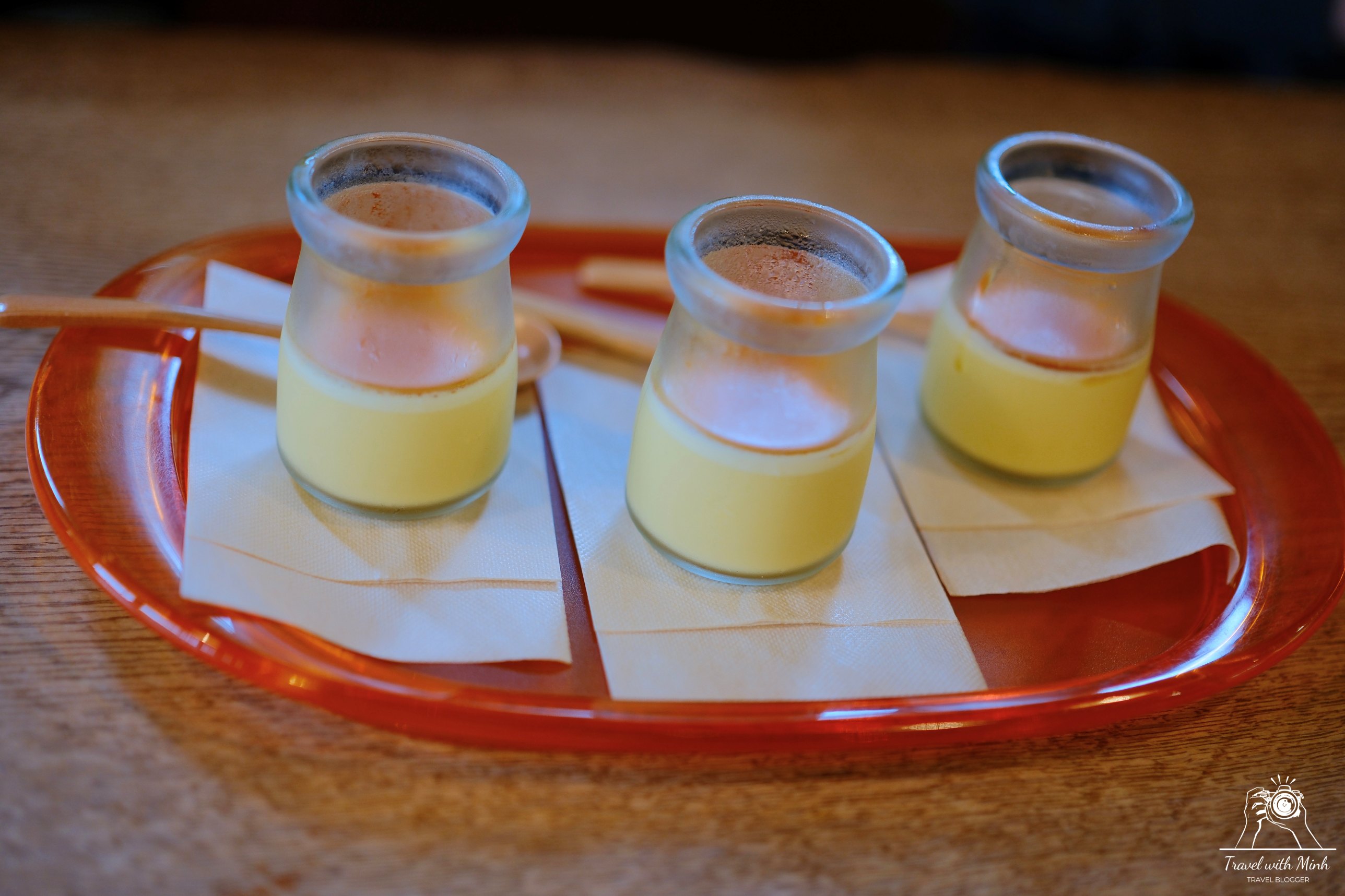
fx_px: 1868
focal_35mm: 50
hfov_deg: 39.6
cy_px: 448
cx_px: 672
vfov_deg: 27.0
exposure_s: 1/100
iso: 320
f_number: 1.4
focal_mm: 33
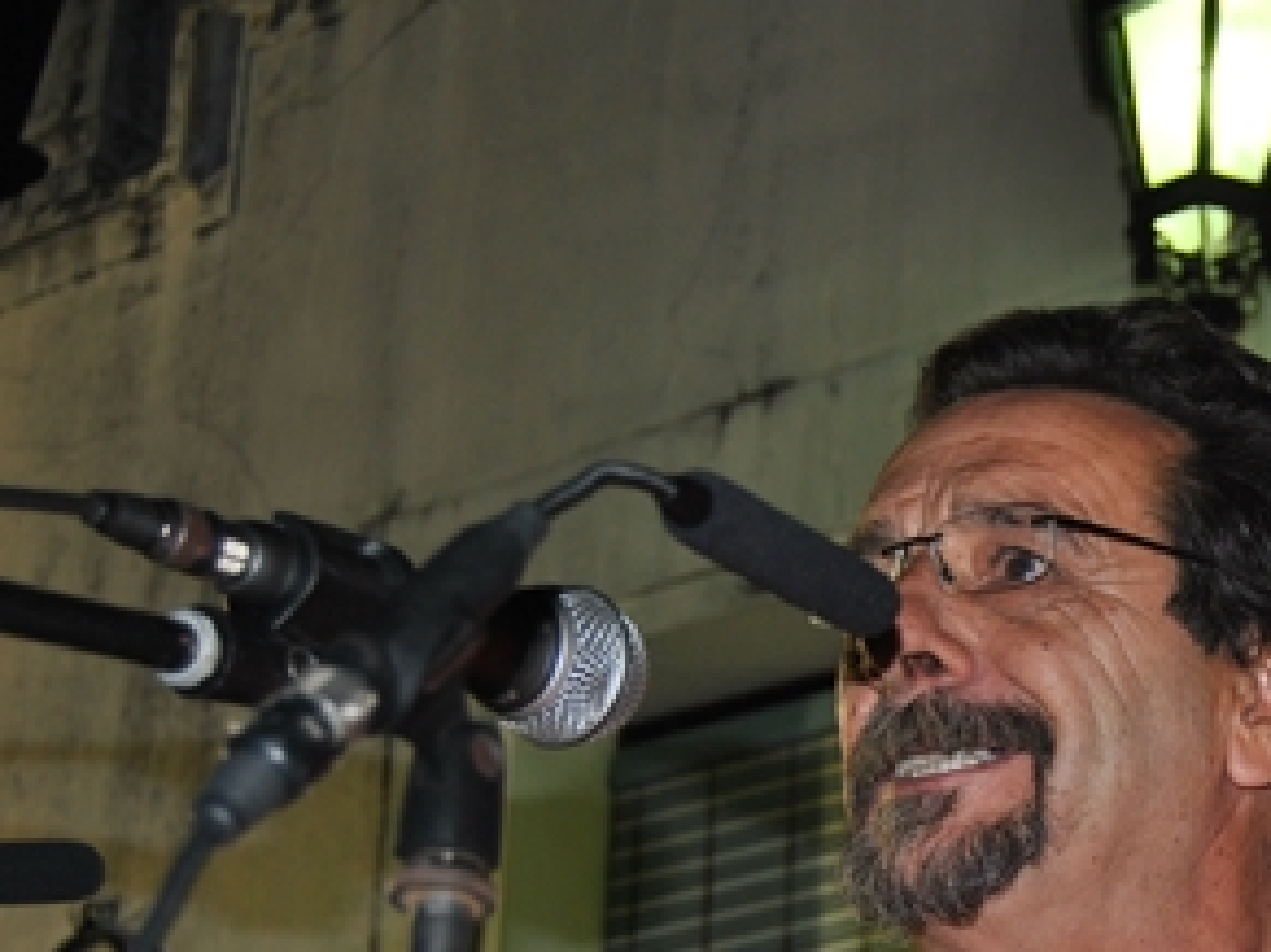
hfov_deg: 17.5
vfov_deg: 13.2
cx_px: 1131
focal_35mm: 111
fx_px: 4076
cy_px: 825
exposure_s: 1/60
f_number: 4.5
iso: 200
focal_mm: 35
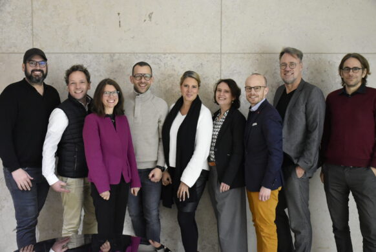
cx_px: 188
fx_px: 423
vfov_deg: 33.1
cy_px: 126
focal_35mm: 40
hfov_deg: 47.9
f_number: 4
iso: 3600
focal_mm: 27
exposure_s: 1/60
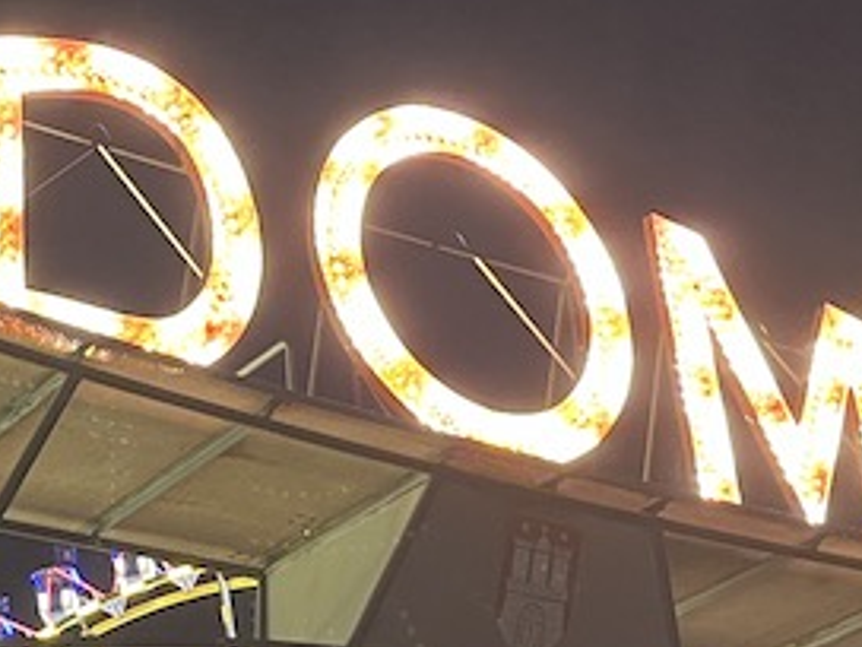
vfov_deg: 15.1
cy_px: 339
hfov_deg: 19.5
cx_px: 35
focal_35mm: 98
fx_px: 2440
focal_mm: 5.1
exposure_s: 1/50
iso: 400
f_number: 1.6
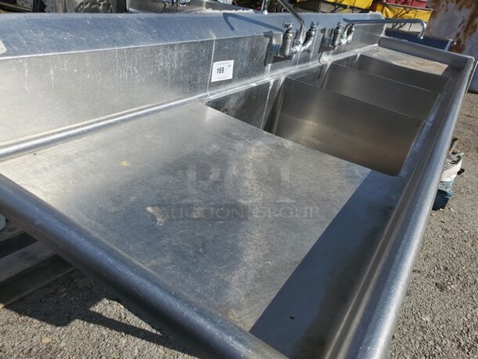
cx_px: 239
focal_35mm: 26
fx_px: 359
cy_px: 180
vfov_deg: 53.1
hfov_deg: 67.3
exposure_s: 1/1690
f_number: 2.4
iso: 50
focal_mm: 4.3
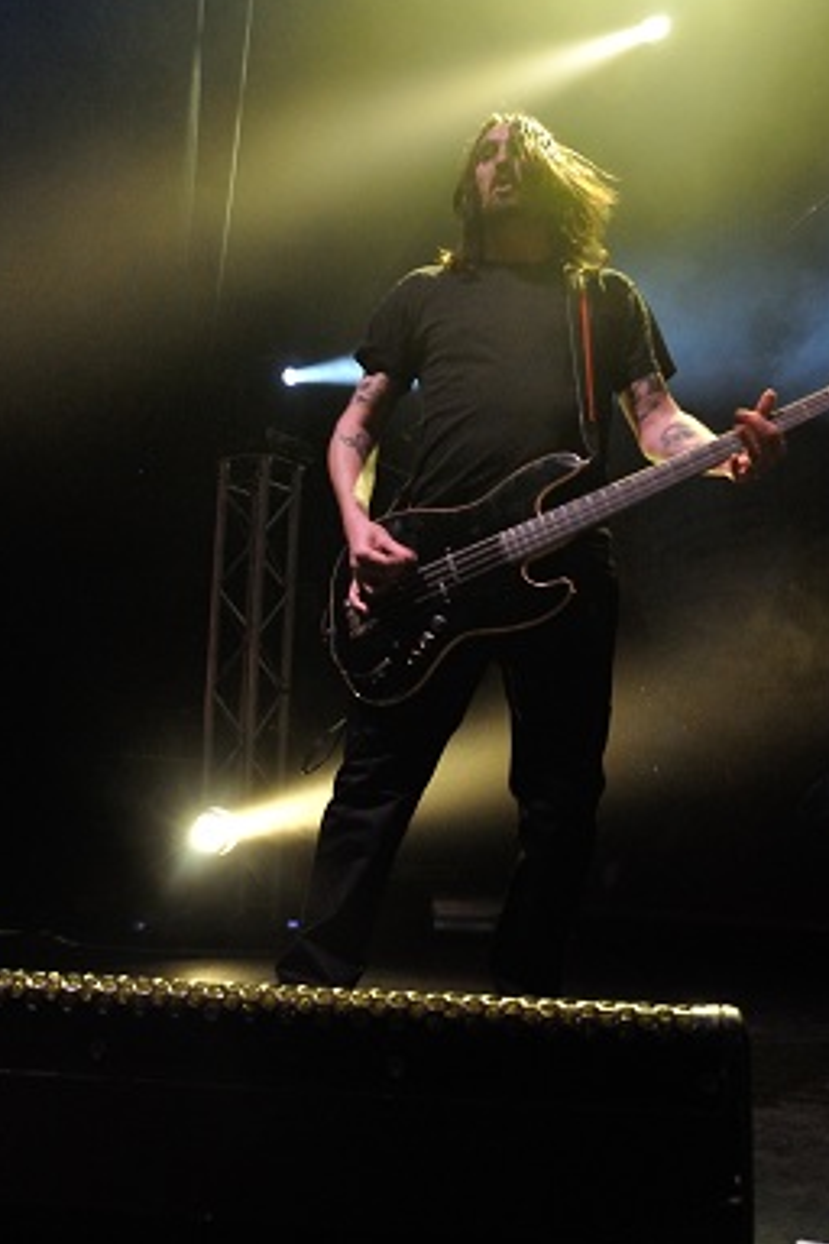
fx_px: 1451
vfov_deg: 46.4
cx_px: 380
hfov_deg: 31.9
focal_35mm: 42
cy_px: 593
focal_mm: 22
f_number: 6.3
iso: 1600
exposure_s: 1/50
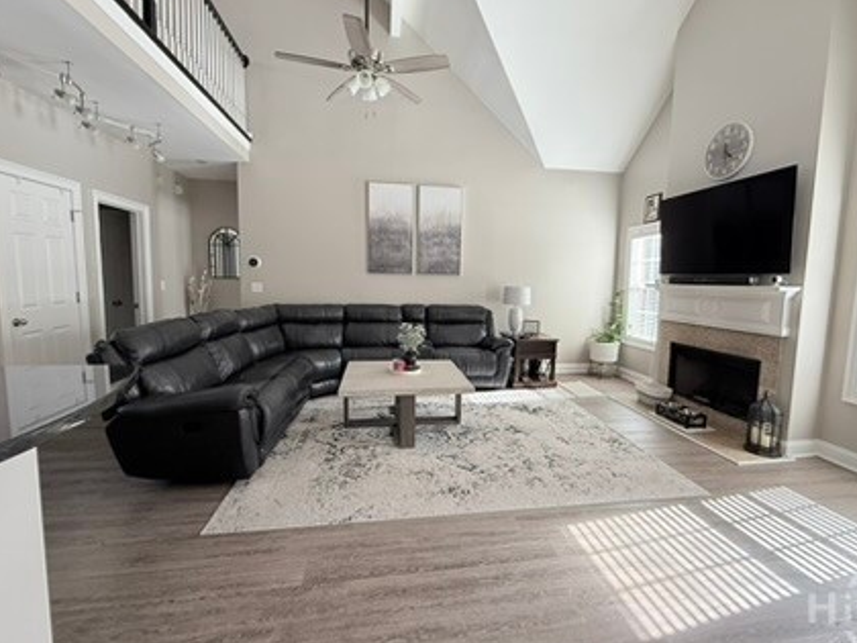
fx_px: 396
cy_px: 316
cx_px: 449
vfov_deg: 78.1
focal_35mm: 16
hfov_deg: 94.4
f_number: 2.2
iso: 160
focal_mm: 2.22
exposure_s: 1/99
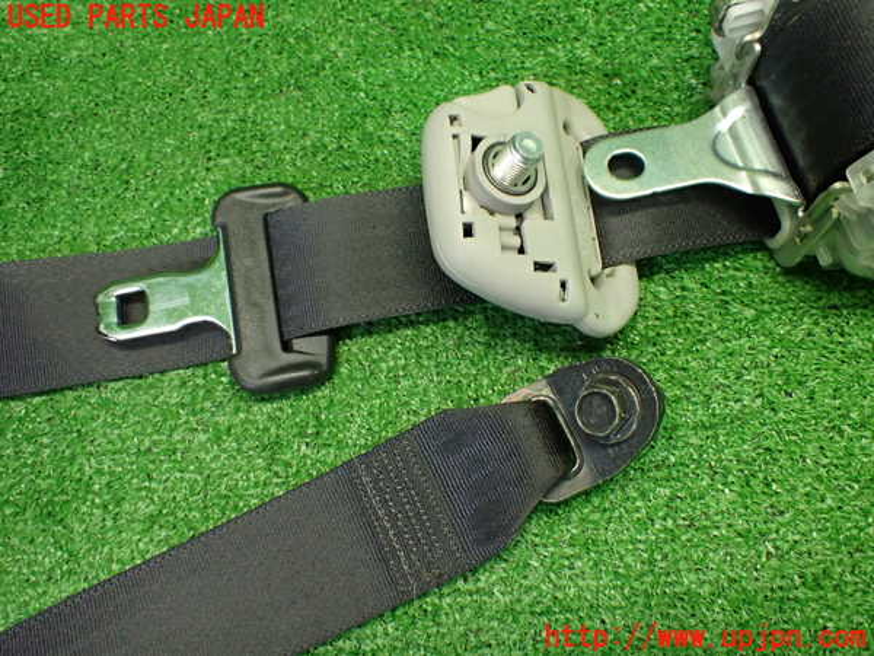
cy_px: 328
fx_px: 757
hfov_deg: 60.0
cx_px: 437
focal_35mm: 30
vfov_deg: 46.8
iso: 640
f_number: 2.3
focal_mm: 5.4
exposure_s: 1/125
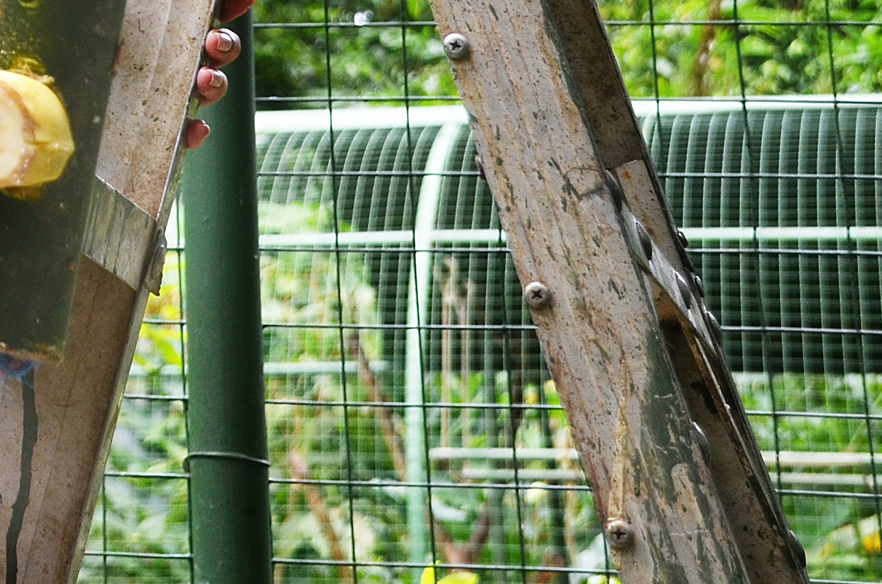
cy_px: -306
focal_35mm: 175
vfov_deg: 7.7
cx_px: -469
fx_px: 4279
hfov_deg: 11.3
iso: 200
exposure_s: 1/200
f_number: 6.3
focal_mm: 38
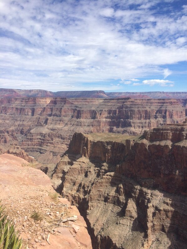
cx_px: 94
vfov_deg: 61.7
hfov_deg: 48.2
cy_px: 124
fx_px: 209
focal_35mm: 29
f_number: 2.2
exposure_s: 1/3165
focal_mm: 4.15
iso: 32
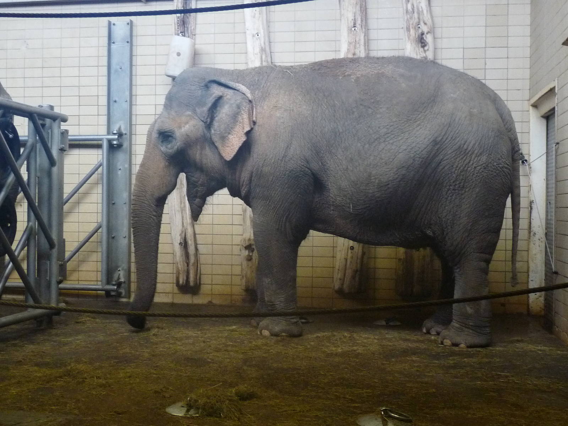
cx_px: 284
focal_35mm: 44
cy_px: 213
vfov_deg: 32.9
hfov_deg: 42.9
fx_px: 722
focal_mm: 5.5
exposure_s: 1/20
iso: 400
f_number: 3
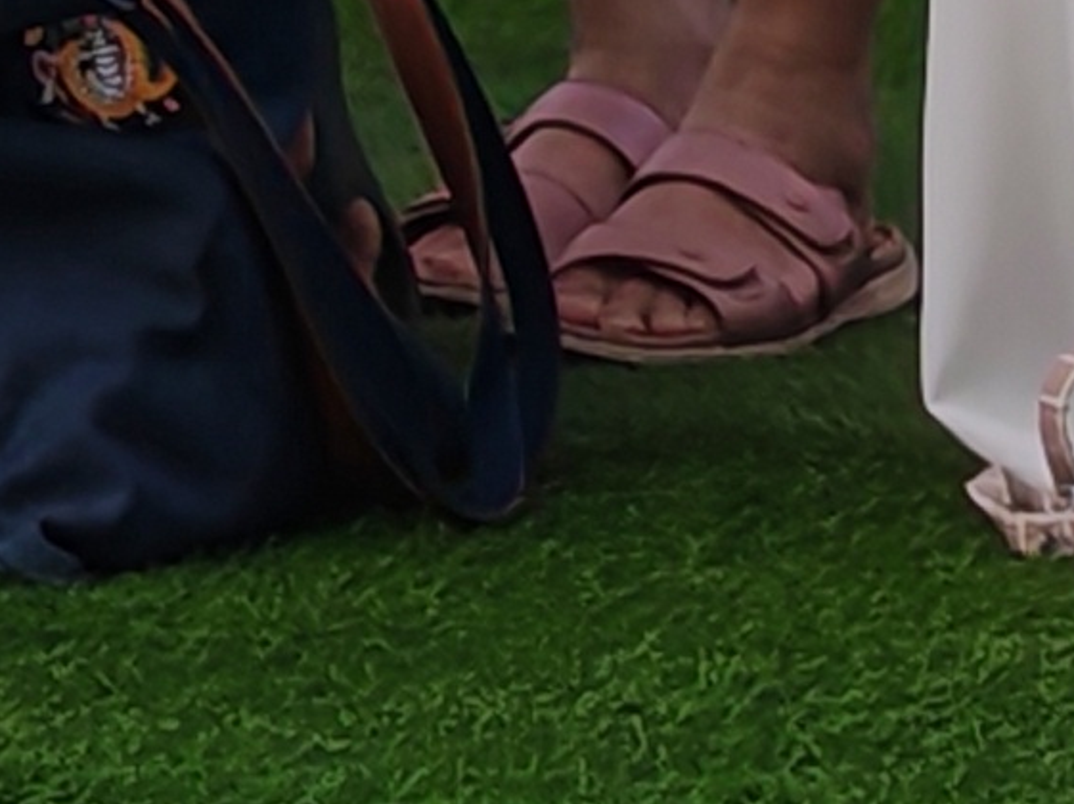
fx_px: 8837
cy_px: -1244
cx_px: -555
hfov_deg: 6.9
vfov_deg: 5.0
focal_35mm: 285
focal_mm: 5.52
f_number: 1.95
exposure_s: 1/330
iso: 50
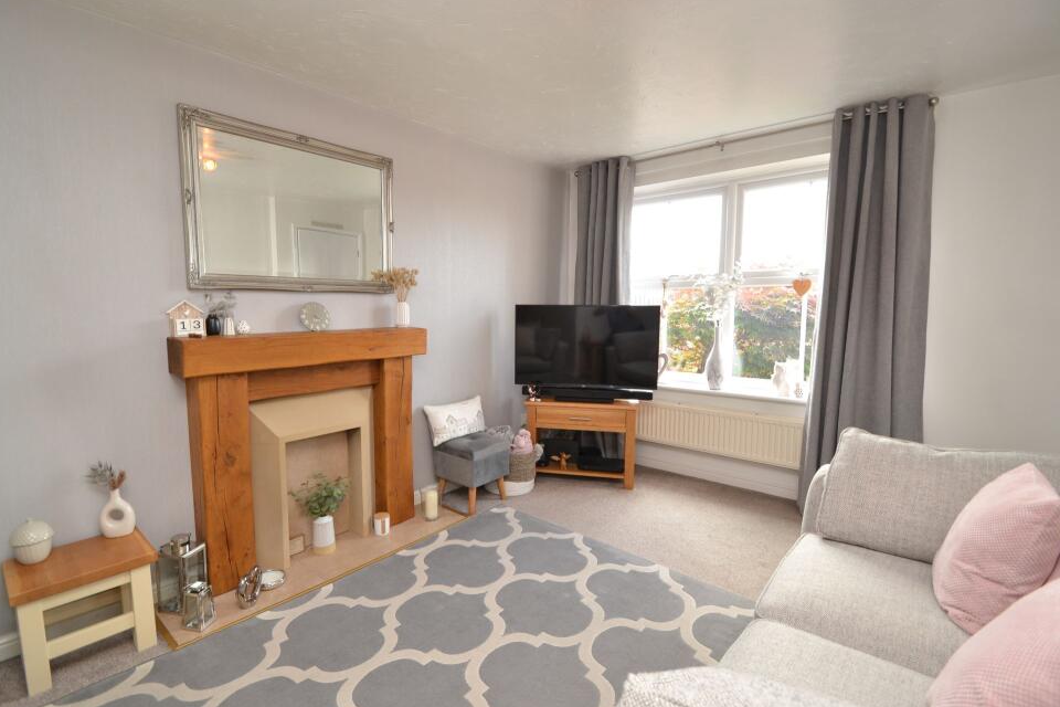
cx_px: 504
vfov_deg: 73.7
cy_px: 352
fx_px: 471
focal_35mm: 16
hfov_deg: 96.7
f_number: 4
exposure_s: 1/60
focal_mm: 10
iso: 400
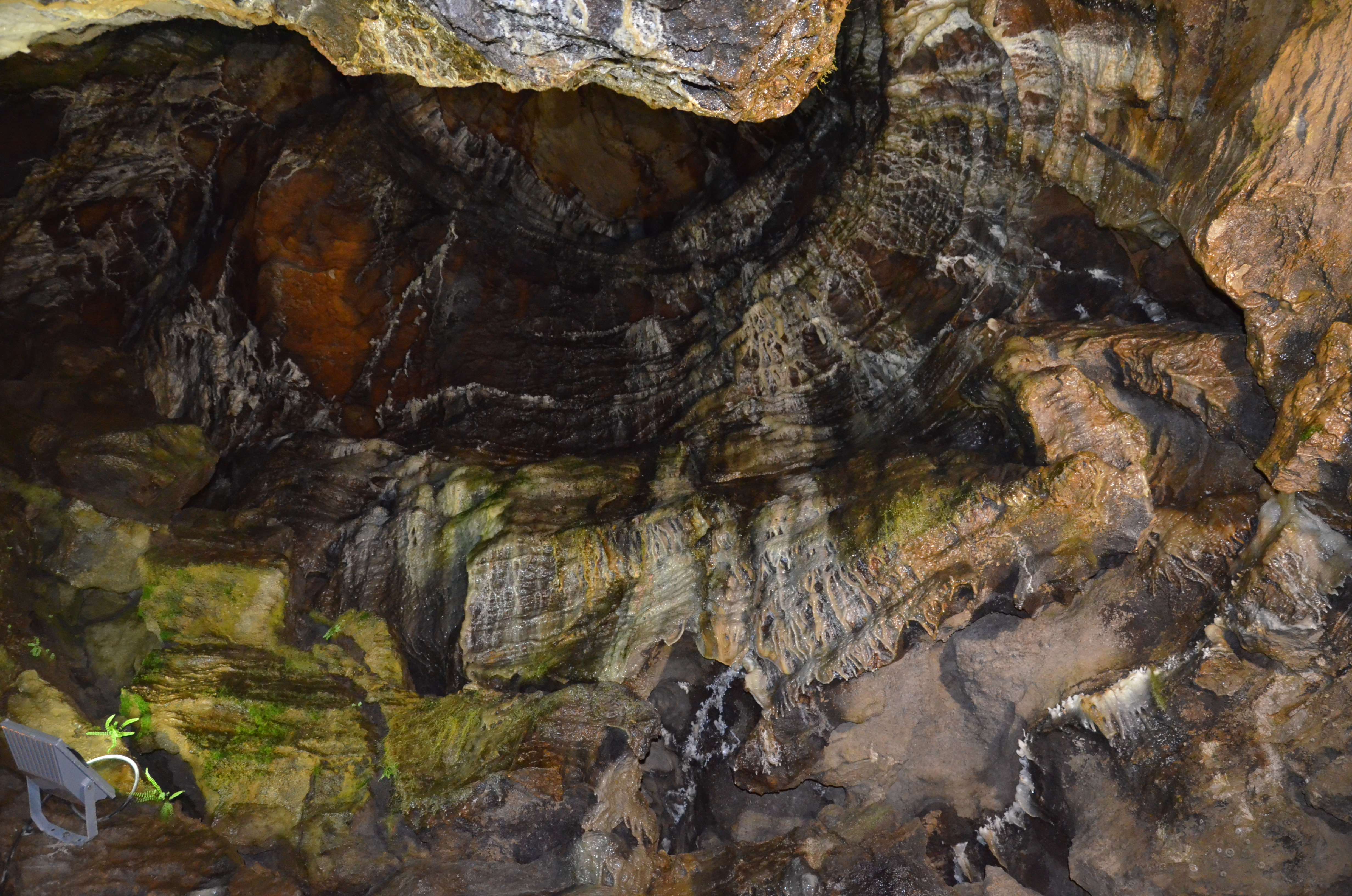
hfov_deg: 67.5
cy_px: 448
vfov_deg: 47.7
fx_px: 1012
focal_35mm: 27
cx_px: 676
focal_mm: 18
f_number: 3.5
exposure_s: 1/60
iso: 3200
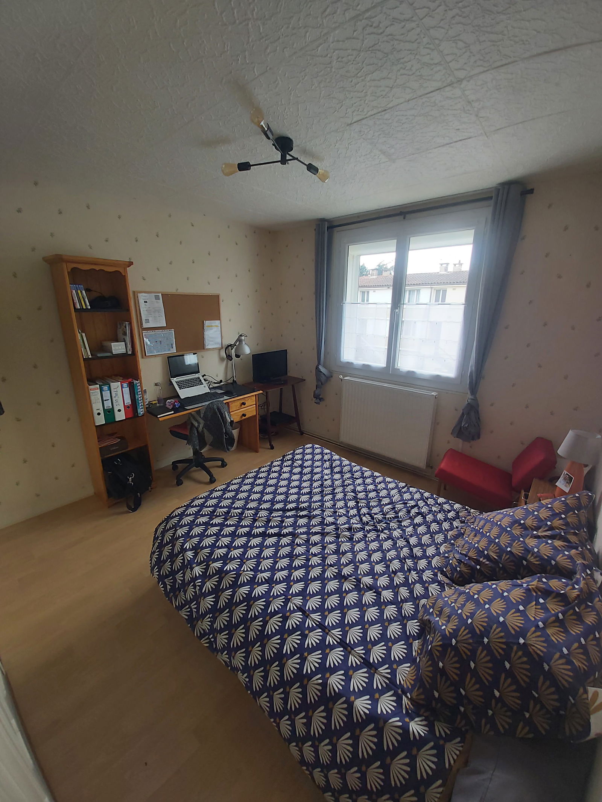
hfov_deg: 94.5
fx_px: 278
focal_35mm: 12
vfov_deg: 110.5
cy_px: 401
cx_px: 301
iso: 80
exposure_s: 1/100
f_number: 2.2
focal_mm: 1.42
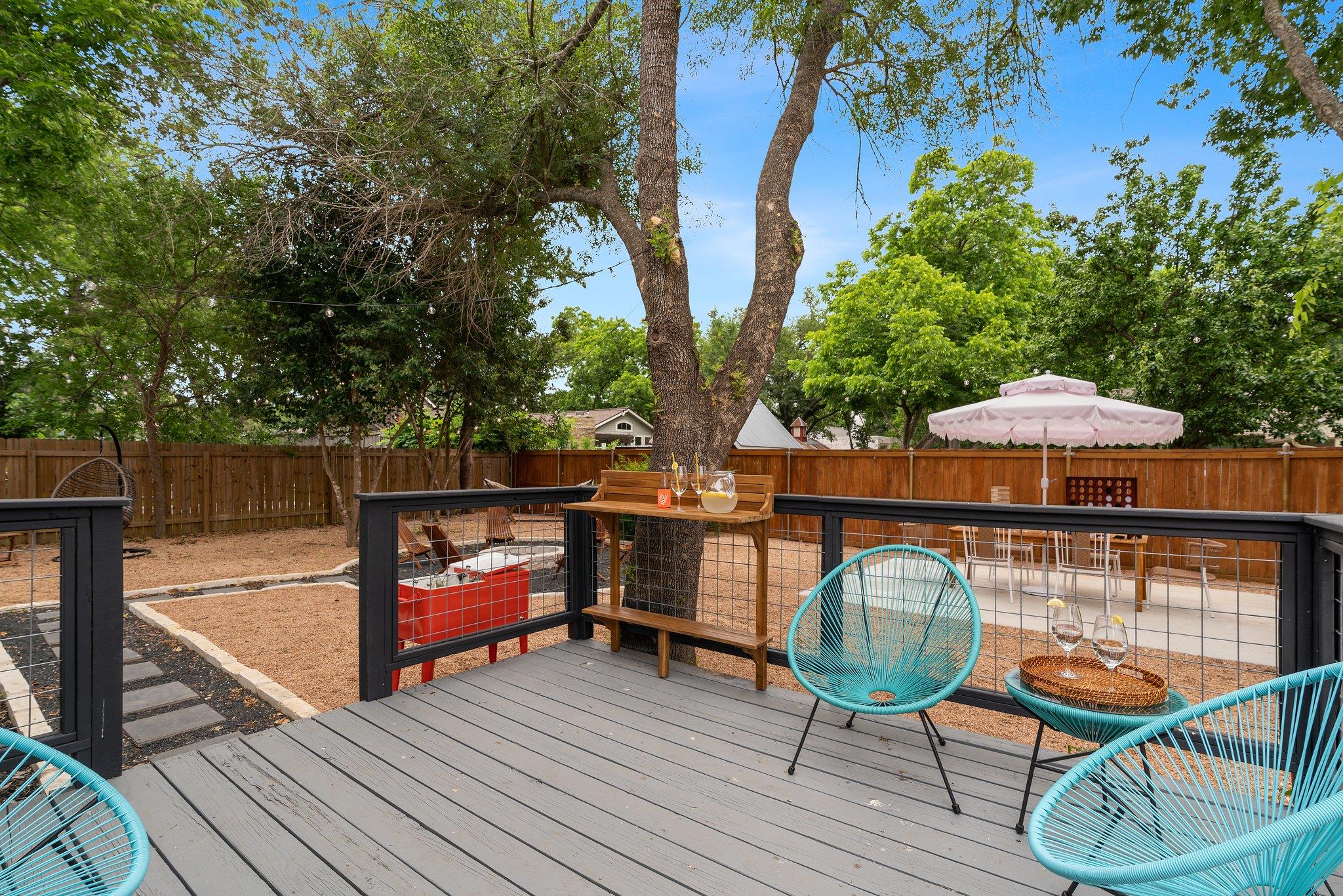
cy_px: 448
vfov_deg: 73.8
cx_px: 672
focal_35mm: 16
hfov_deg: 96.7
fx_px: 597
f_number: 7.1
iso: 250
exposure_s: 1/80
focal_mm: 16
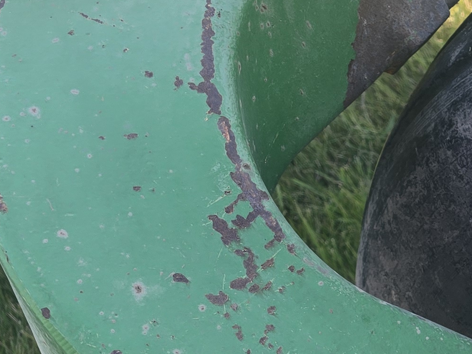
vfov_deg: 15.7
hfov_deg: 17.7
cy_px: 379
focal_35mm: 92
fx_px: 1254
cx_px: 817
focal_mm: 6.3
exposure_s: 1/180
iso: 20
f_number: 1.7
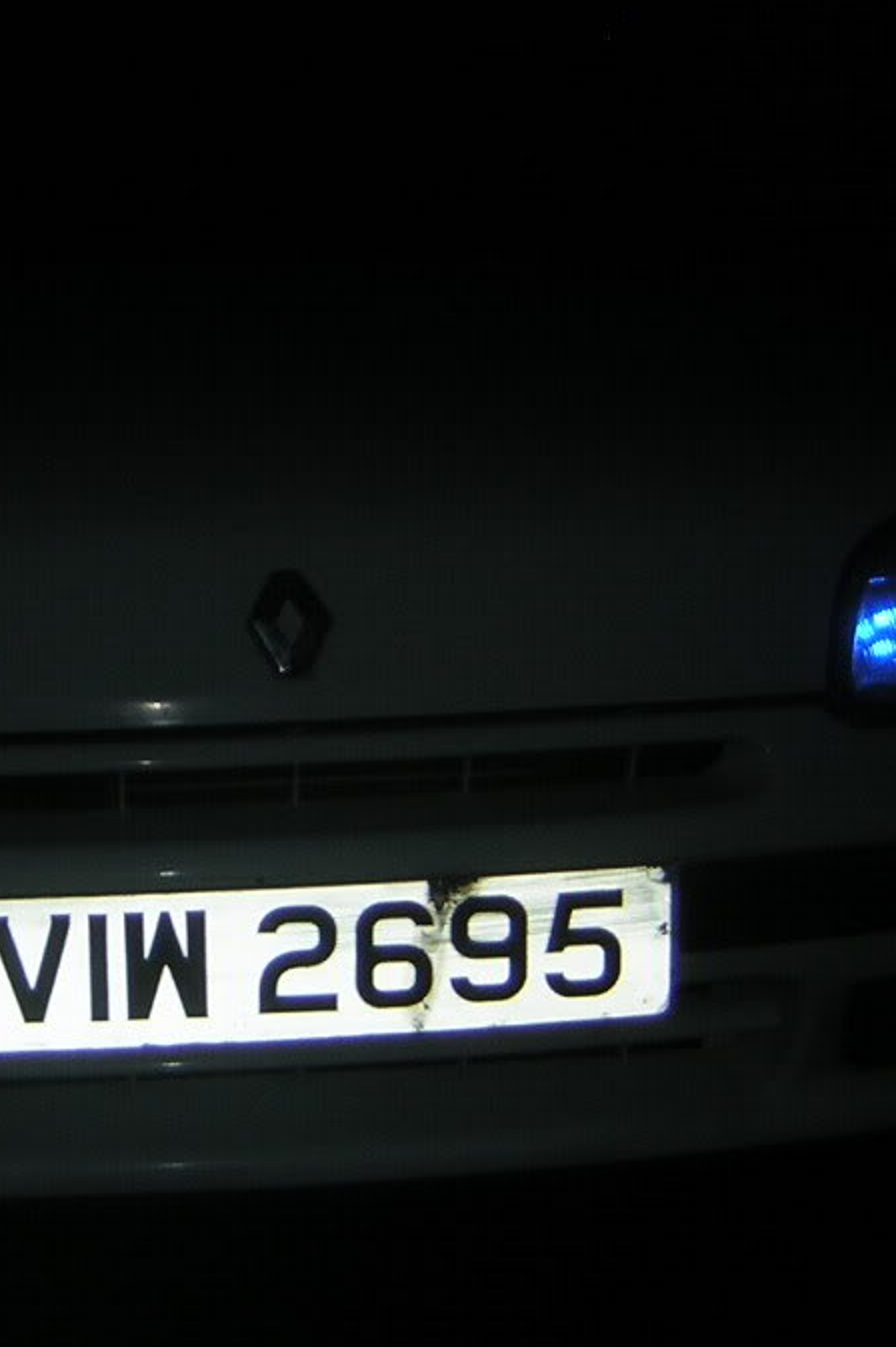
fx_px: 2130
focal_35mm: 57
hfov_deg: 23.7
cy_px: 616
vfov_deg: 35.0
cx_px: 328
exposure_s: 1/60.1
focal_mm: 4.7
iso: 50
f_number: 2.6
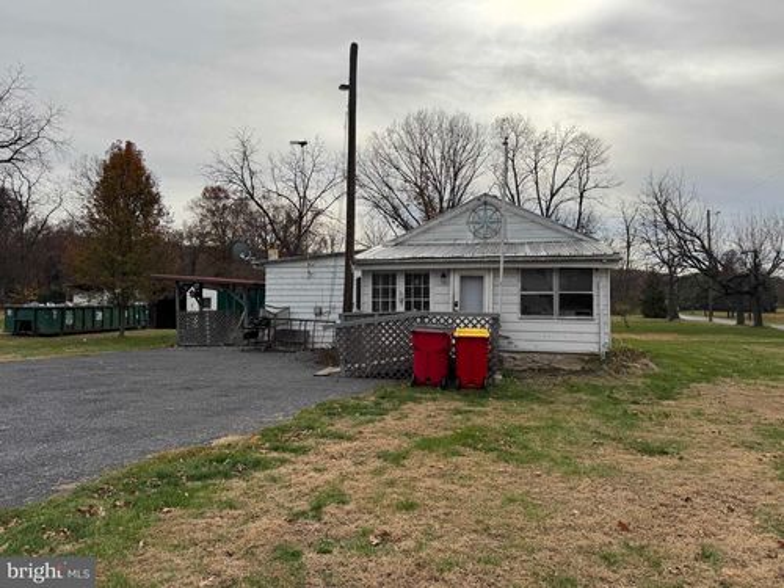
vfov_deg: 56.8
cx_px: 392
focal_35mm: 24
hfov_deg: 71.6
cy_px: 294
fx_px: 544
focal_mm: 6.76
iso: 80
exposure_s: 1/7092
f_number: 1.78
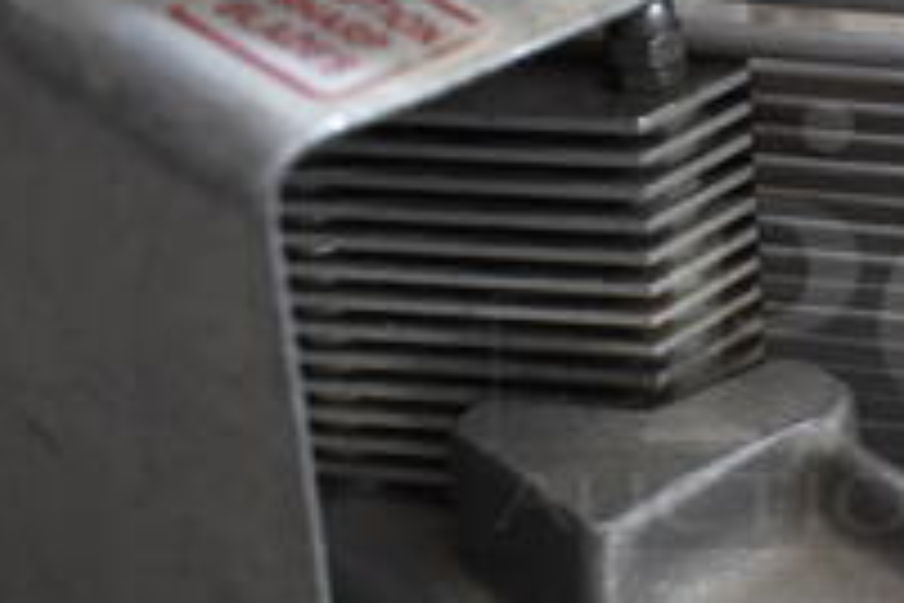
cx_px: 967
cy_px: 310
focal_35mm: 82
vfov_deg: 16.7
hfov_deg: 23.4
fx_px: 2059
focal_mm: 18
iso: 1100
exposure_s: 1/30
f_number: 3.5
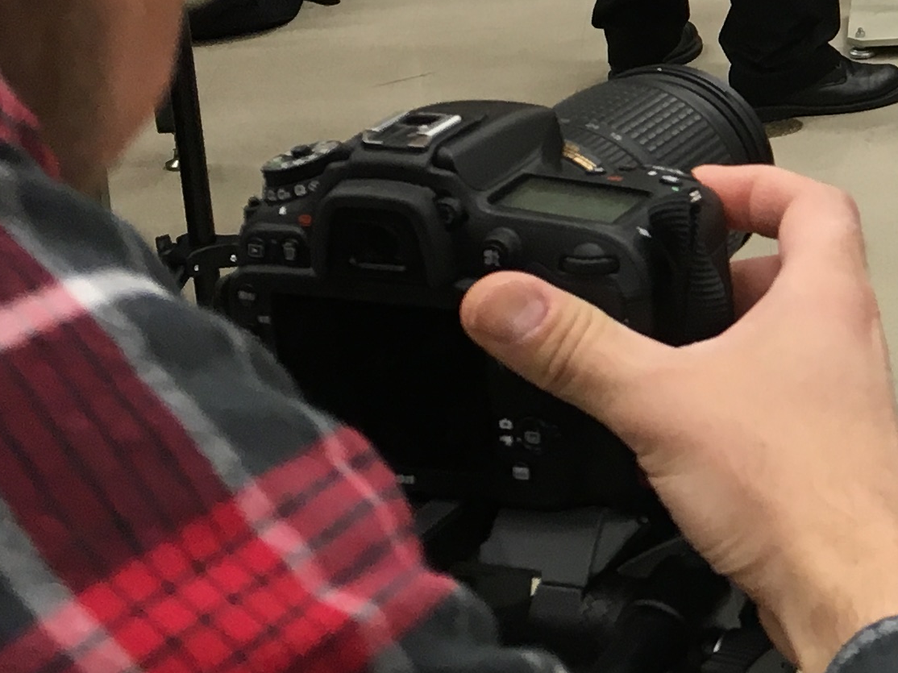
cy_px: 2
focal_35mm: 105
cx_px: 1309
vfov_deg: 13.9
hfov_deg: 17.1
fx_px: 2723
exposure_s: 1/30
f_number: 2.2
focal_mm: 4.15
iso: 64
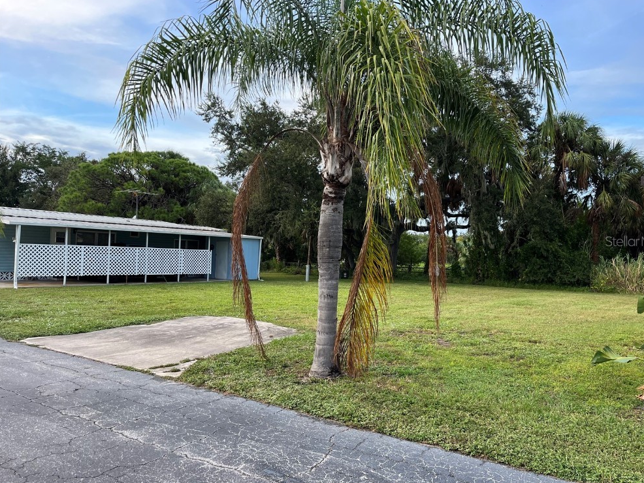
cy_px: 241
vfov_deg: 51.4
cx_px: 332
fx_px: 502
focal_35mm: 27
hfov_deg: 65.3
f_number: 1.6
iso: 64
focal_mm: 5.1
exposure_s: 1/121
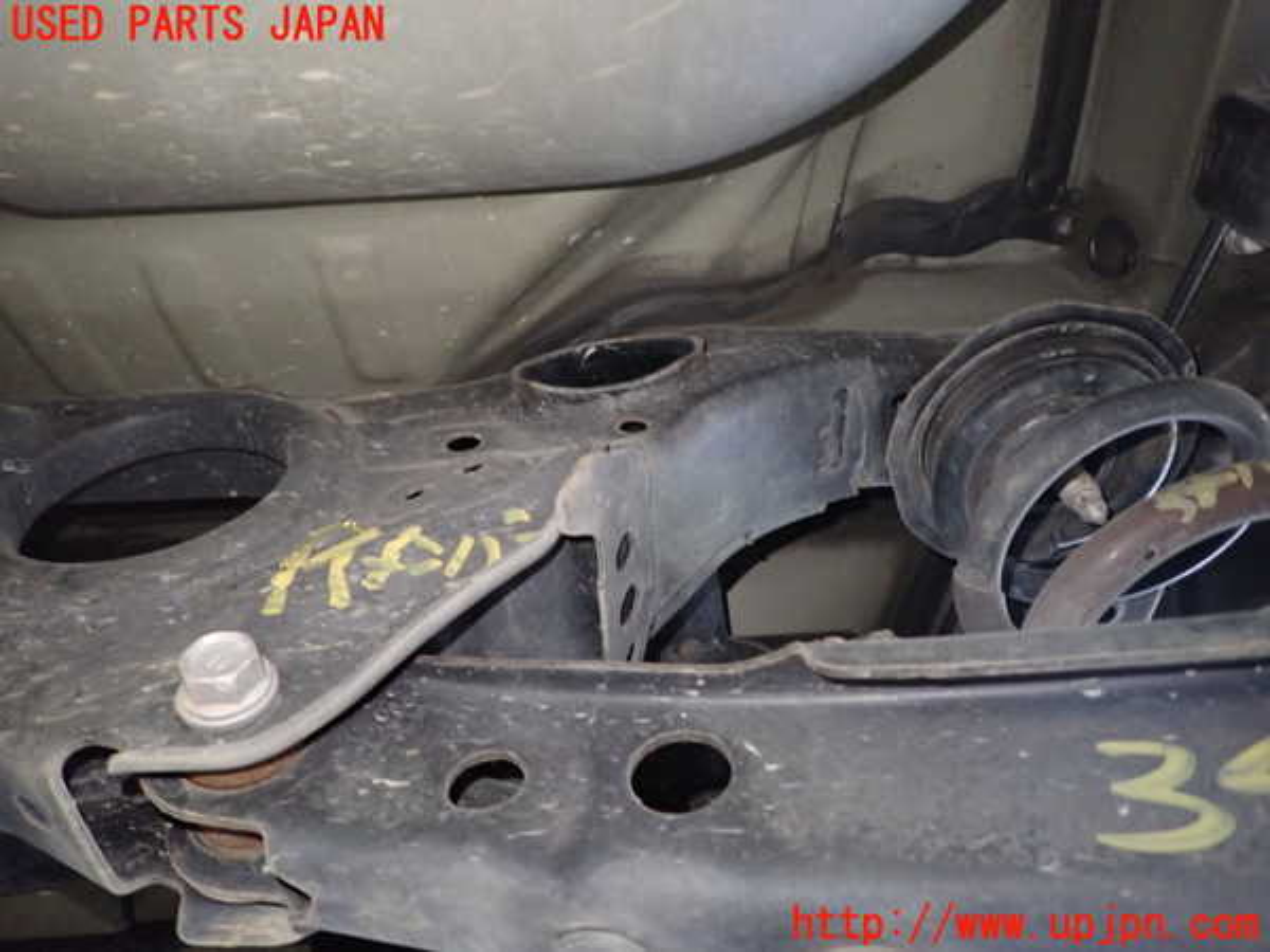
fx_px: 917
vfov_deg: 54.9
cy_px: 476
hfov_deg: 69.4
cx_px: 635
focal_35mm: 25
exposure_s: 1/25
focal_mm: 4.5
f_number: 2
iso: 800
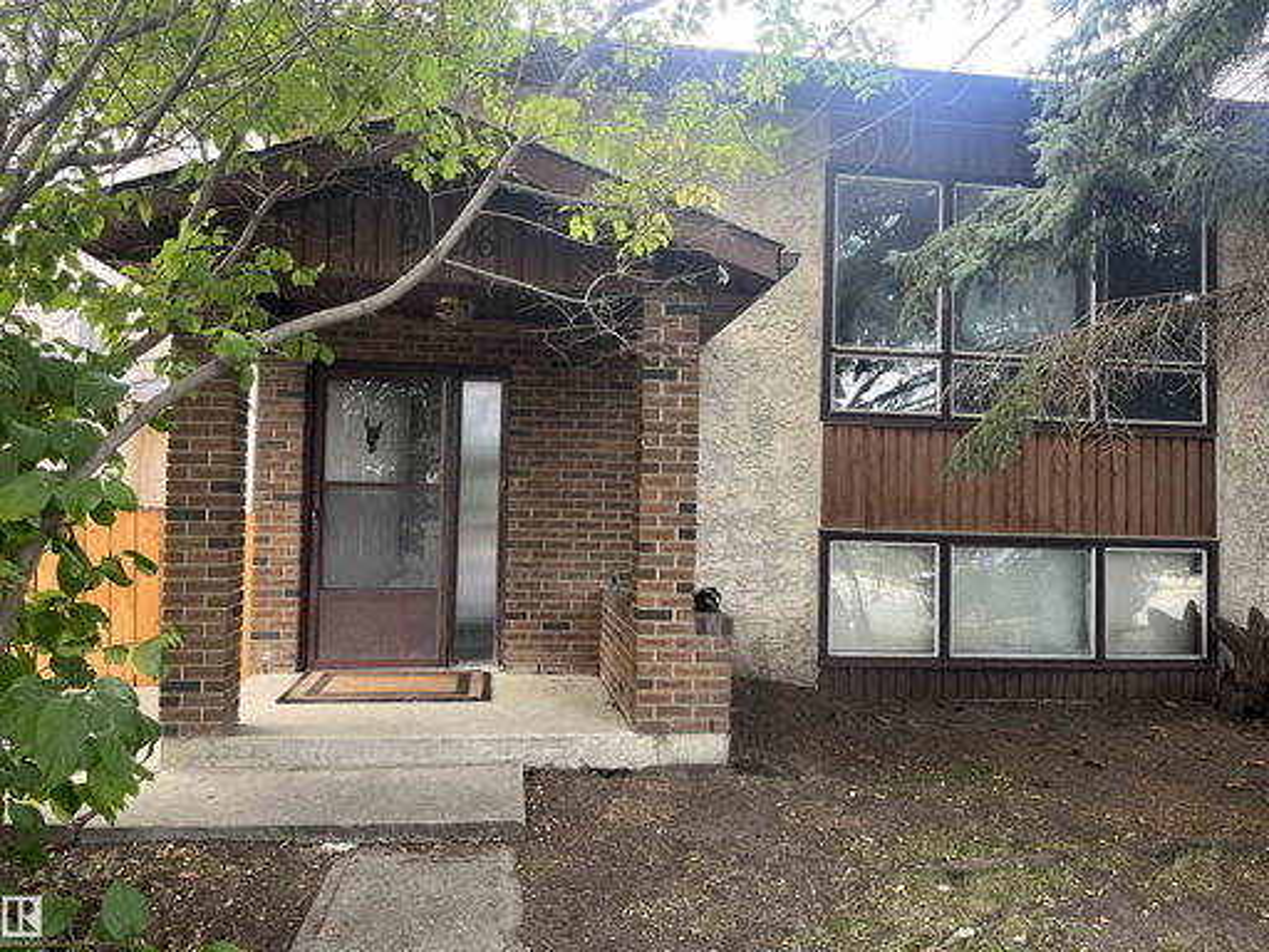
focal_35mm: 26
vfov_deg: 53.1
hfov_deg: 67.3
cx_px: 634
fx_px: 953
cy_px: 476
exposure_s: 1/121
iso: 64
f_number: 1.6
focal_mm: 5.1
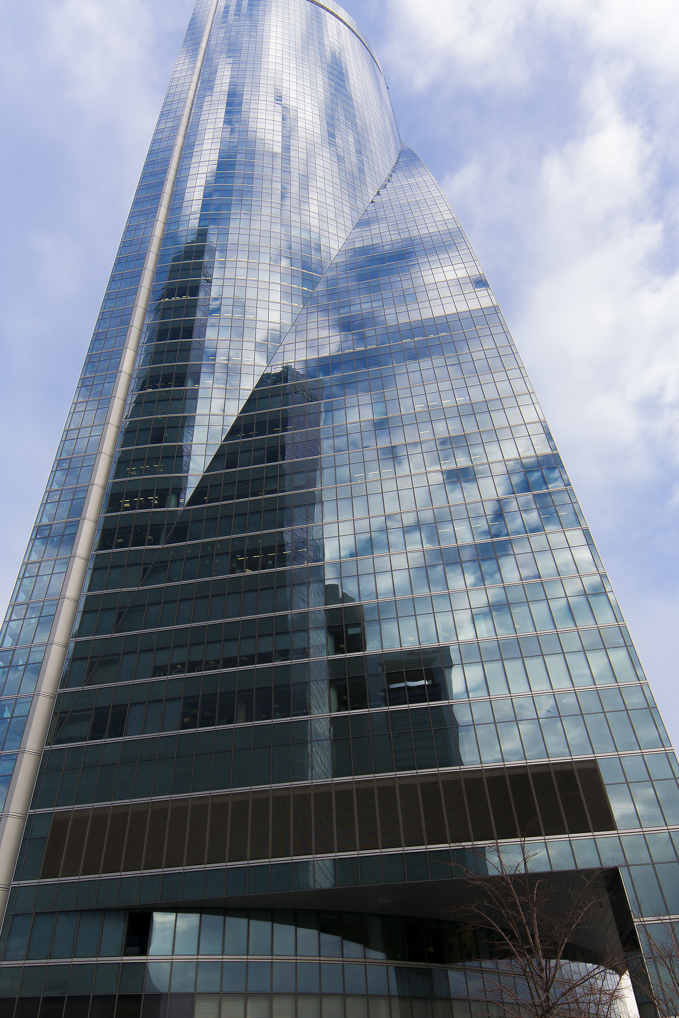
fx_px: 679
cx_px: 317
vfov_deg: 73.6
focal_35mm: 24
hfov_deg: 53.1
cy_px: 545
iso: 100
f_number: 8
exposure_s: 1/50
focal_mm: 14
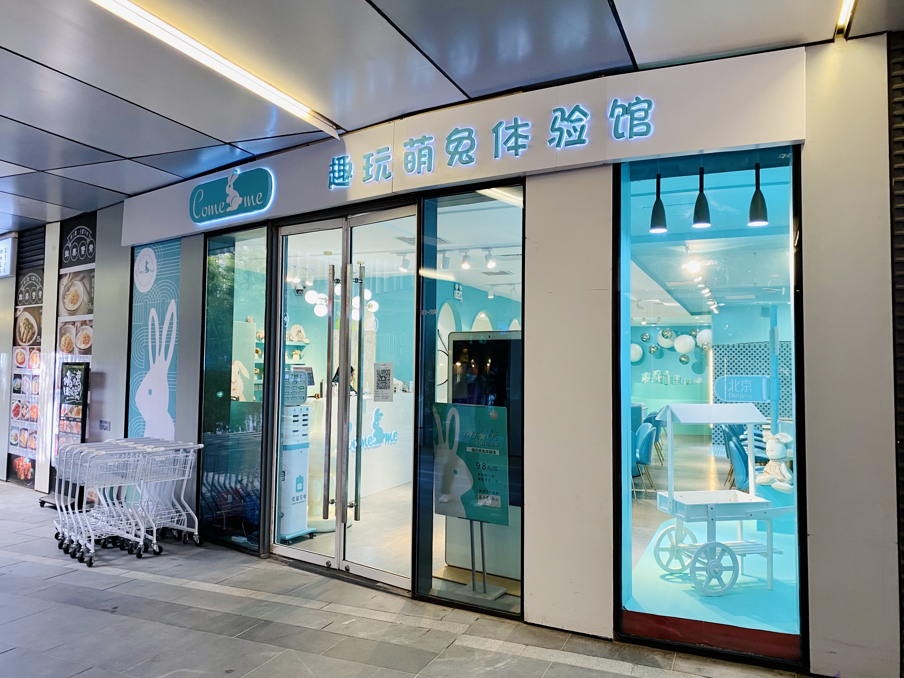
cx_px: 452
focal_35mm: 26
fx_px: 679
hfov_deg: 67.3
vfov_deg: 53.1
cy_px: 339
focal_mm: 4.25
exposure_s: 1/50
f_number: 1.8
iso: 64
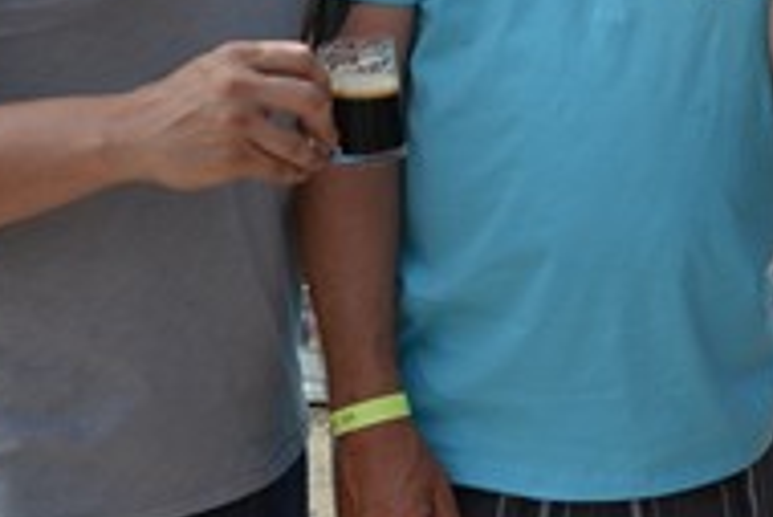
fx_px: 1869
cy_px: -26
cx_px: 797
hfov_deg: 22.4
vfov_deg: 15.4
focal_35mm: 87
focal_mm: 20
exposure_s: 1/125
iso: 100
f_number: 5.6
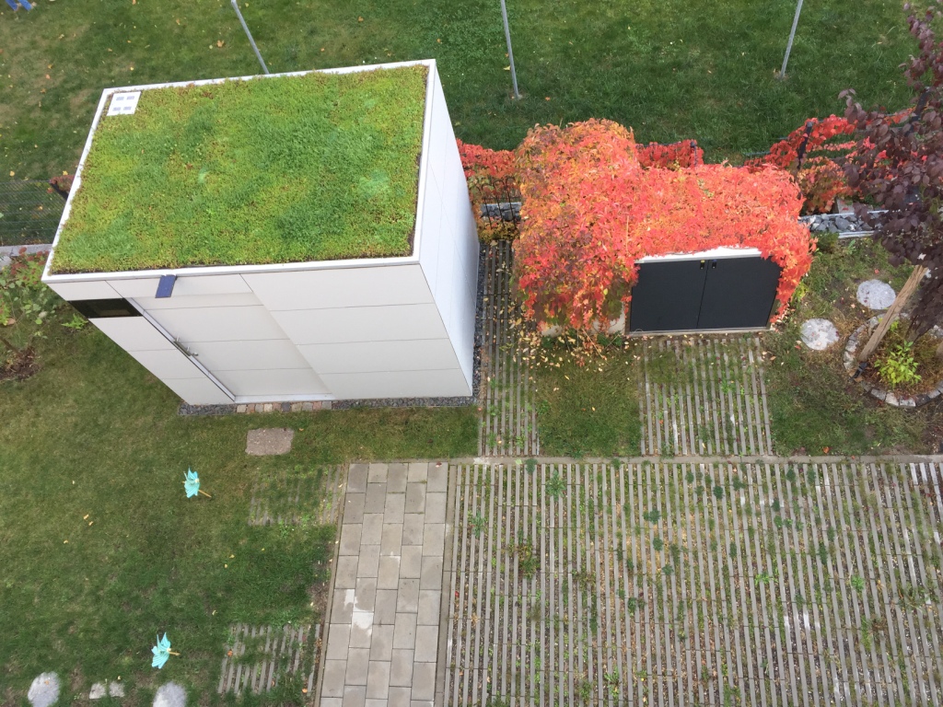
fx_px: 790
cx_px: 472
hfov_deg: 61.7
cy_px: 354
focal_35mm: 29
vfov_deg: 48.2
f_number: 2.2
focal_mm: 4.15
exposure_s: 1/100
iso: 50
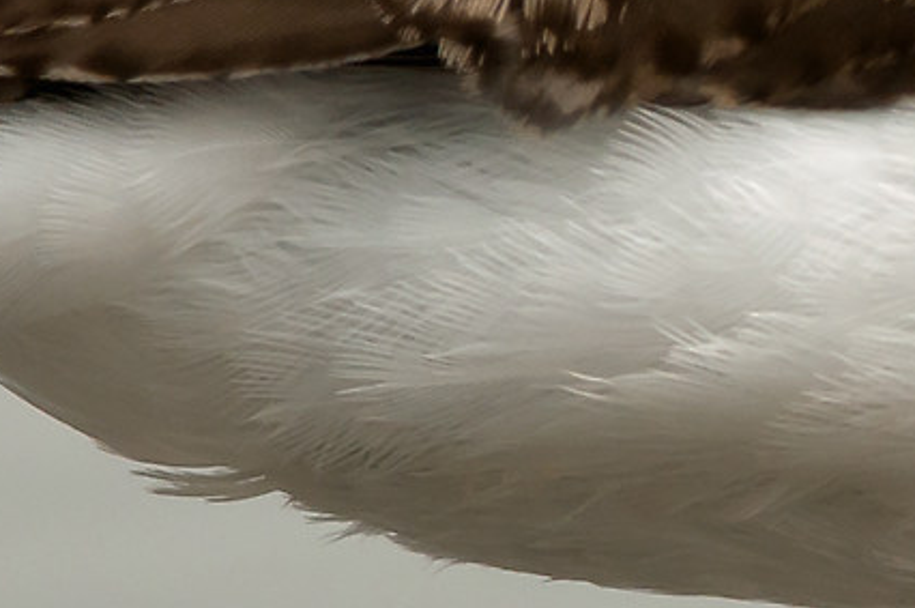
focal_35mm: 2536
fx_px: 64382
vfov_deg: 0.5
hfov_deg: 0.8
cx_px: 1188
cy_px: 464
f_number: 8
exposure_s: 1/1000
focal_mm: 300
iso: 320
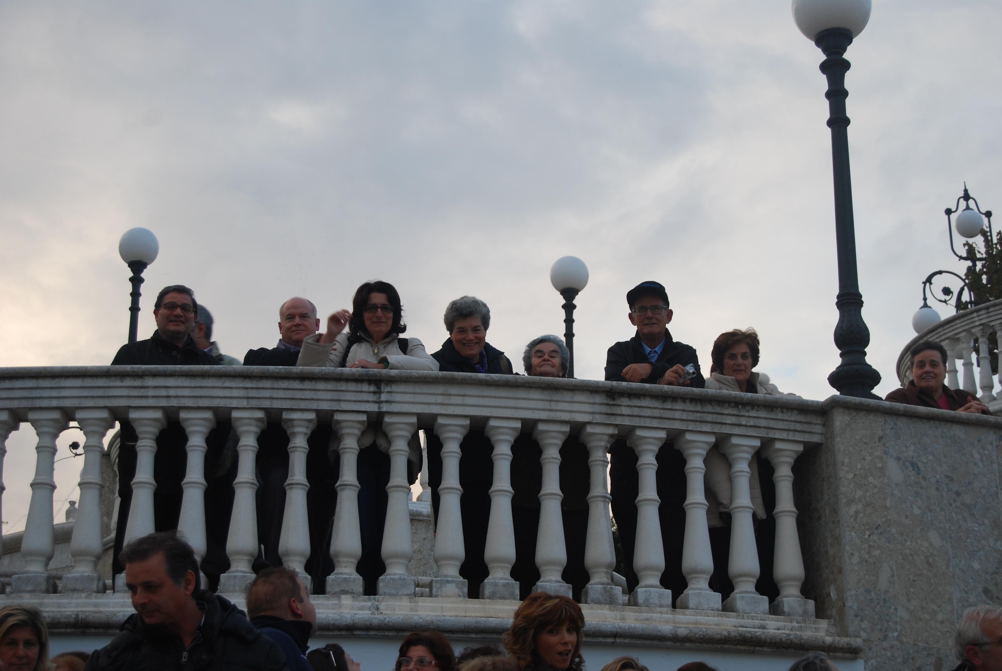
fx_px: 1923
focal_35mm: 69
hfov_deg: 29.2
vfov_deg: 19.8
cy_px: 336
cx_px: 501
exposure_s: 1/80
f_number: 5.3
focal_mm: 46
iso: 200
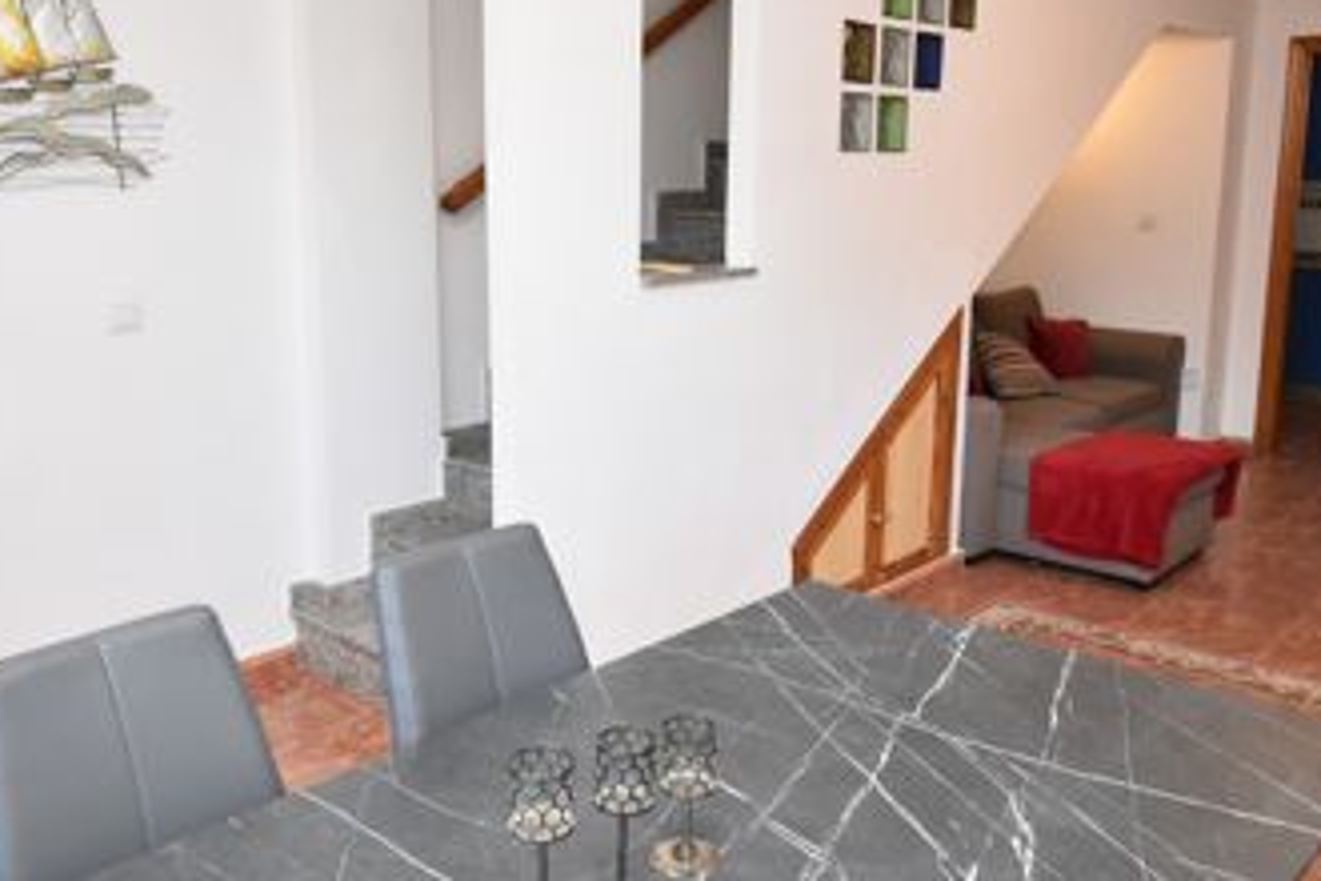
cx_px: 614
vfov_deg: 41.0
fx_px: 1174
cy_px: 378
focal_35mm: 32
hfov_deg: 58.7
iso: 1100
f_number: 4.5
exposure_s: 1/125
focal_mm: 10
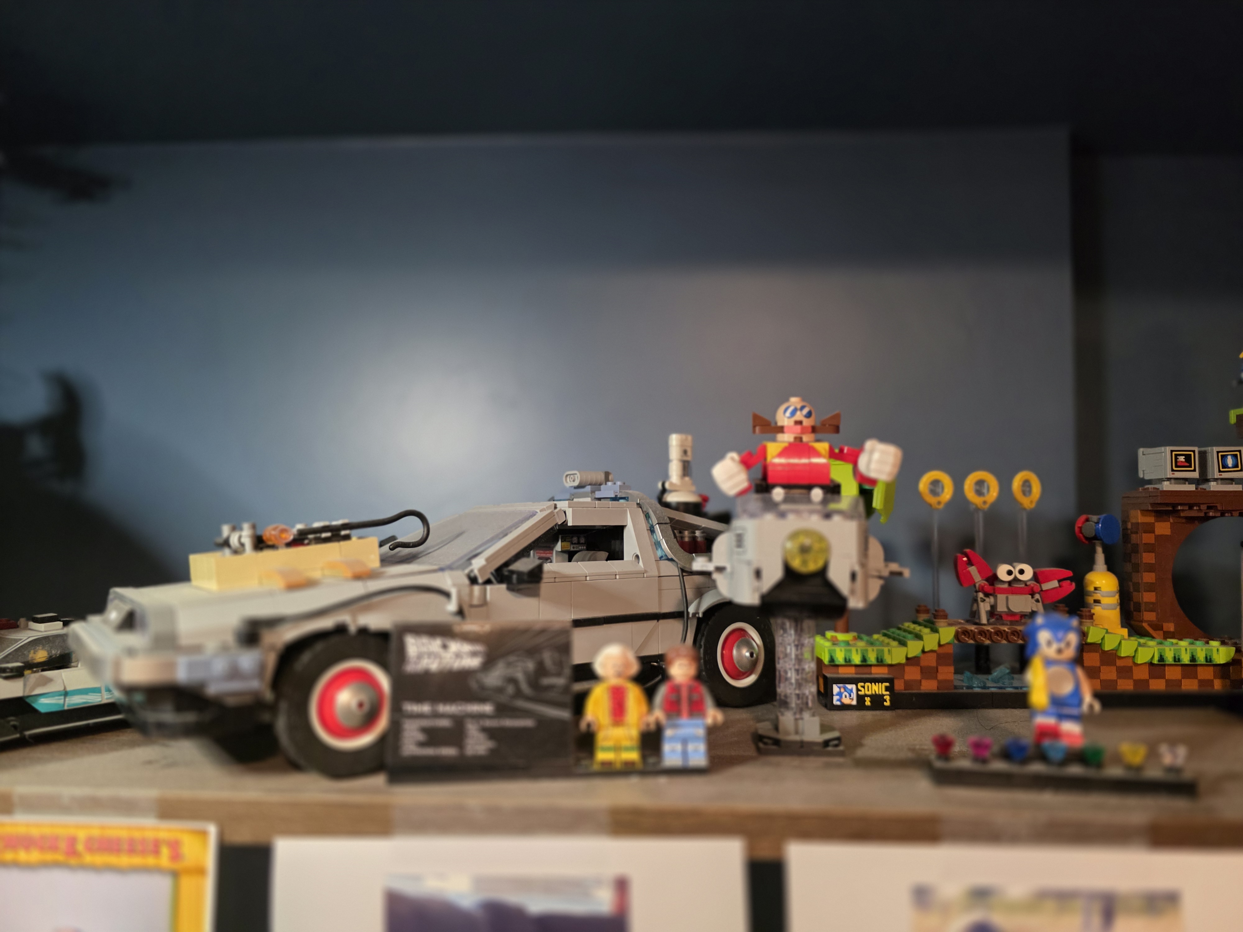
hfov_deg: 73.9
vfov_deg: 58.9
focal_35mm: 23
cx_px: 622
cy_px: 466
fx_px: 826
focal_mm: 6.3
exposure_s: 1/120
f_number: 1.7
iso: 800
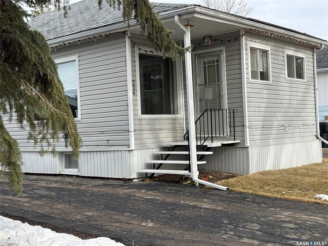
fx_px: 455
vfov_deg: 30.3
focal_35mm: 48
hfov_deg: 39.7
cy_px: 123
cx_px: 164
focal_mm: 6.76
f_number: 1.78
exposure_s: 1/1403
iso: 64
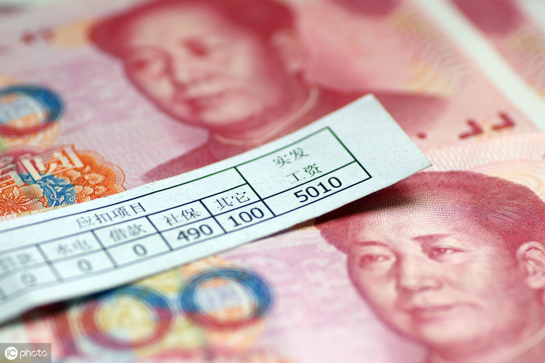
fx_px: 2270
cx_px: 272
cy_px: 182
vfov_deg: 9.1
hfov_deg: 13.7
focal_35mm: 150
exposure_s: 1/160
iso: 400
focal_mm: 100
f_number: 3.5
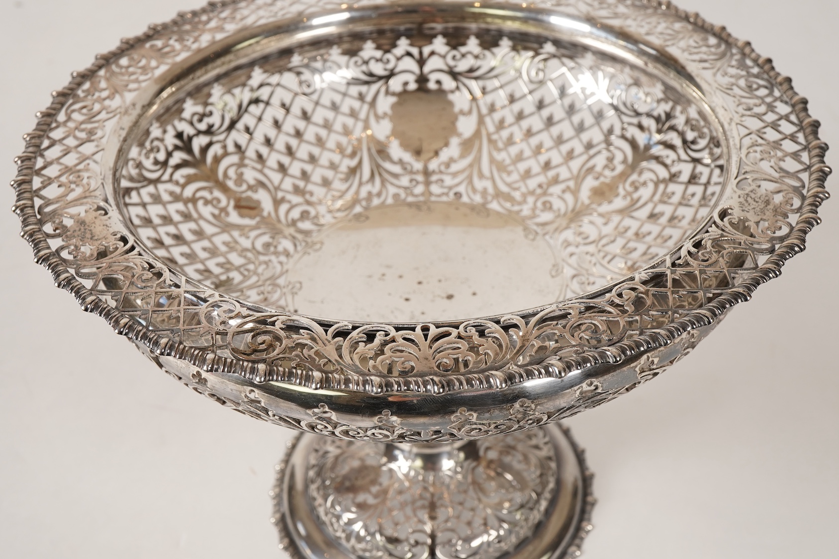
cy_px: 280
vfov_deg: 29.9
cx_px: 420
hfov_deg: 43.6
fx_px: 1049
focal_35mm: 45
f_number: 16
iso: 320
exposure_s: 1/125
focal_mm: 30
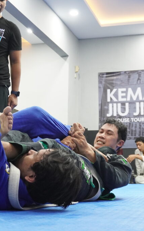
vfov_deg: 30.7
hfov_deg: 19.5
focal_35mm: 67
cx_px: 75
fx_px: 419
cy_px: 116
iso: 2500
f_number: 4.5
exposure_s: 1/100
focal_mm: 29
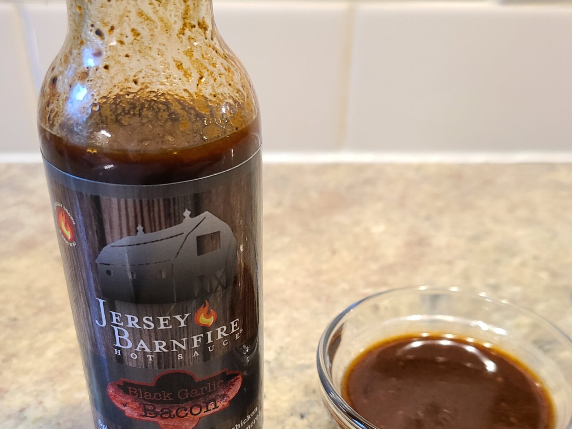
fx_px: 694
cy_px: 328
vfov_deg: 33.6
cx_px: 280
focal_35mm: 42
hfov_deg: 44.8
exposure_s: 1/39
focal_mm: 5.4
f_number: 1.8
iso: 320
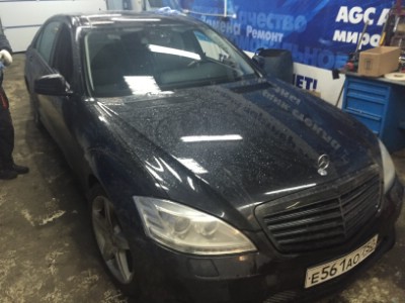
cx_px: 202
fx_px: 339
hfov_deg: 61.7
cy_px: 152
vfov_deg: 48.2
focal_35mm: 29
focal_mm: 4.15
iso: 320
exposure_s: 1/33
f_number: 2.2
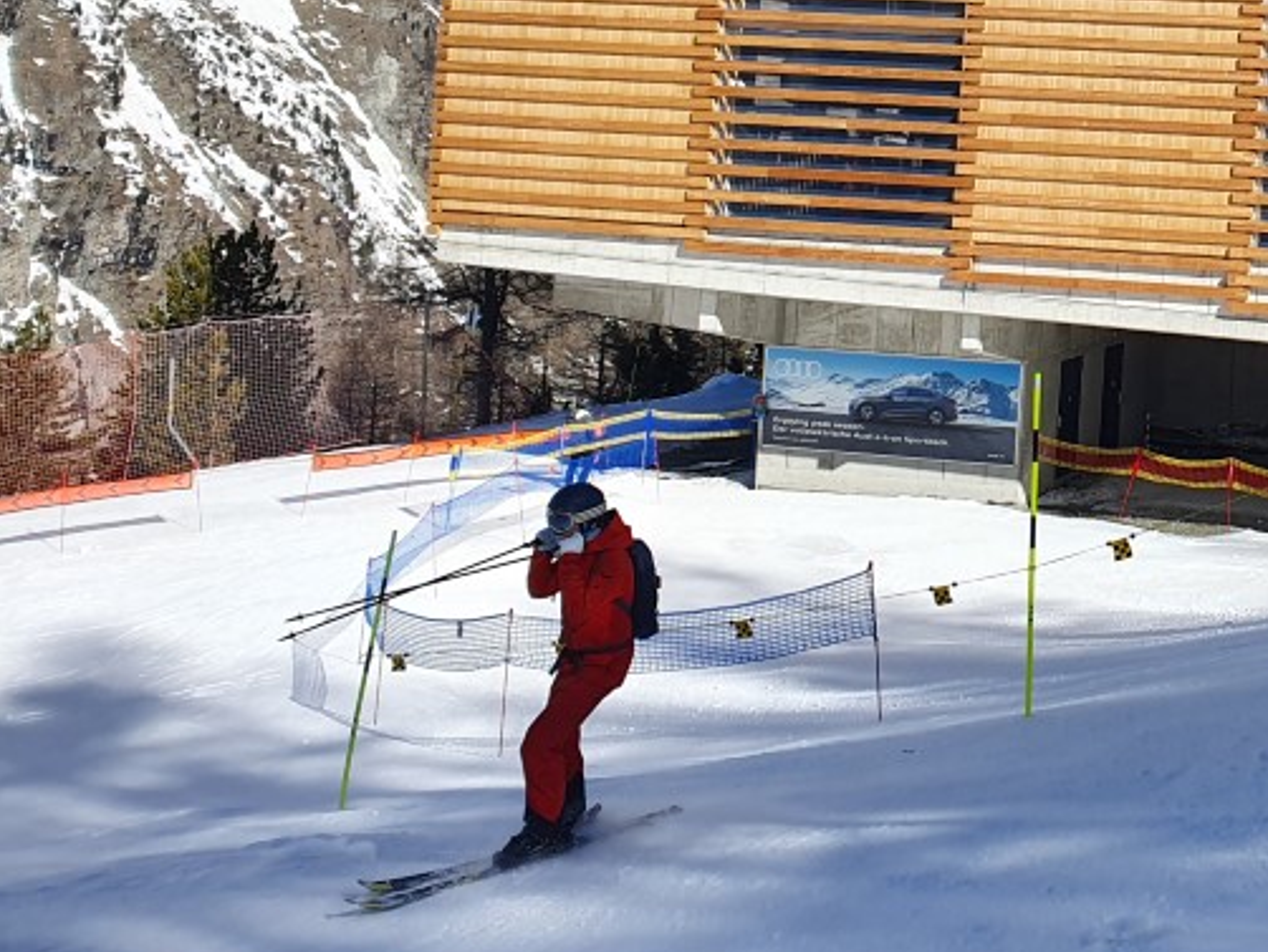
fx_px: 1942
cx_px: 1291
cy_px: 61
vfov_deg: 26.4
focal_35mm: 53
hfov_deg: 32.9
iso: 50
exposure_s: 1/1728
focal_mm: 4.32
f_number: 2.4
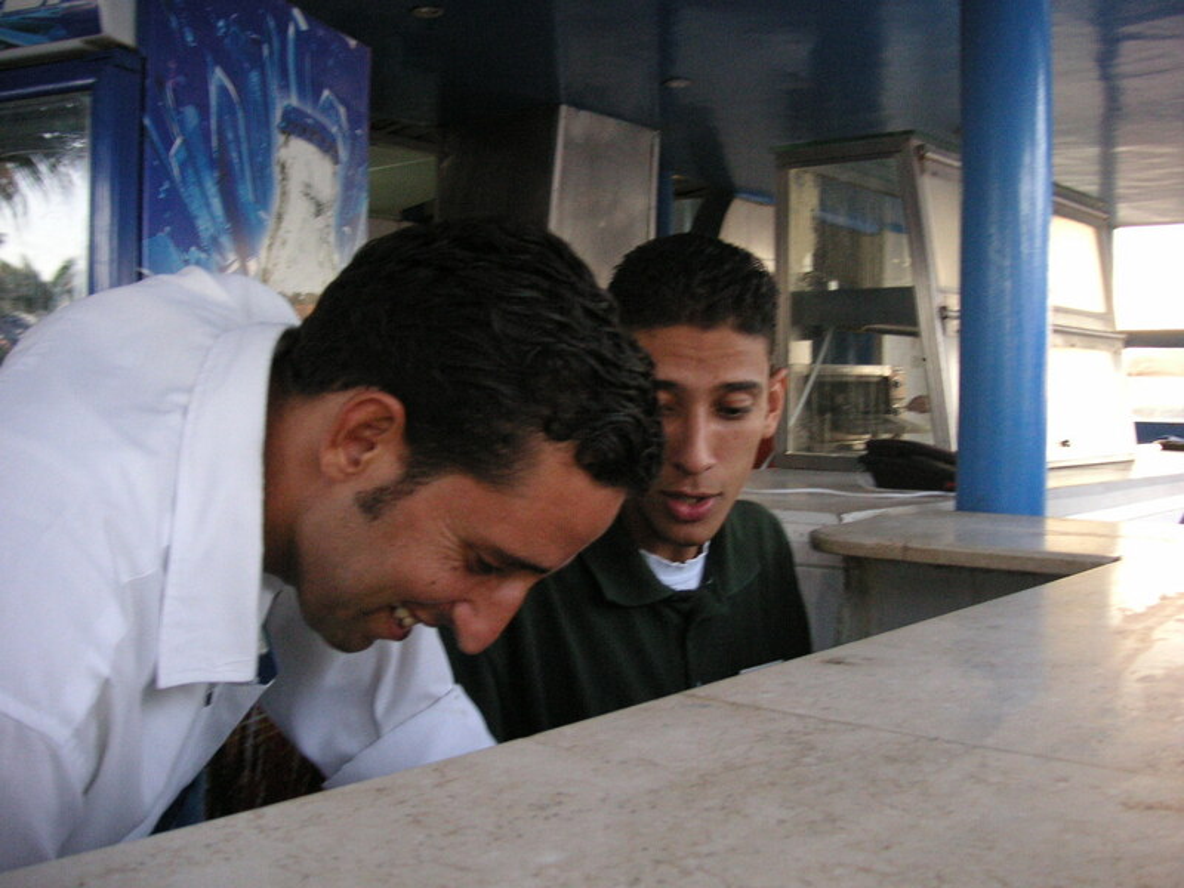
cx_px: 592
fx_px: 1266
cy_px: 444
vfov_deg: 38.7
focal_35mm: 37
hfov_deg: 50.1
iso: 100
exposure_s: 1/45
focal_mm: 6.1
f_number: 2.8
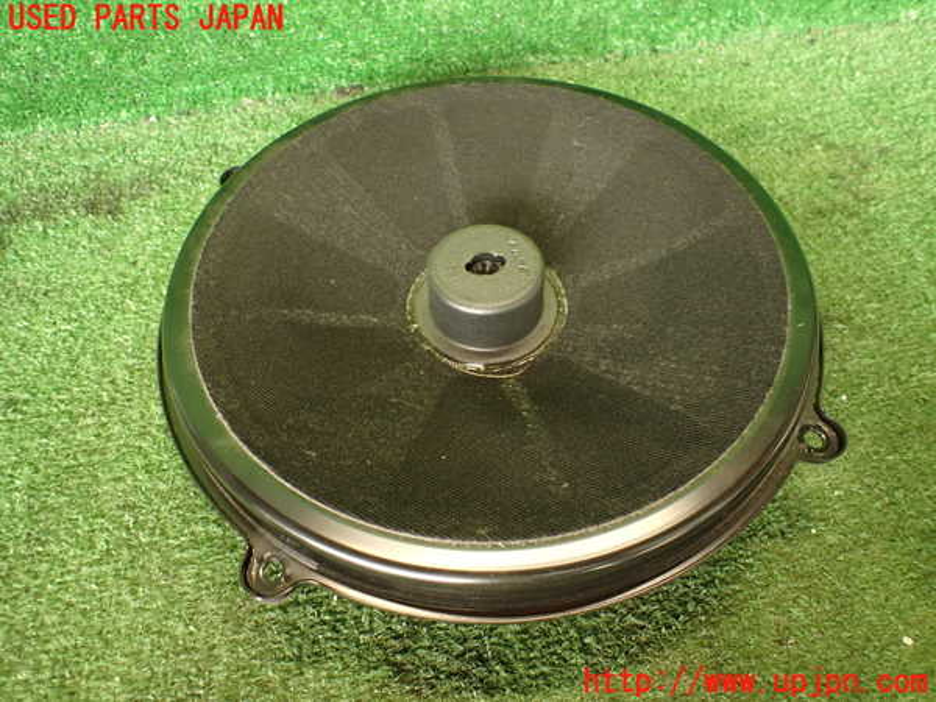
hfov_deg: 69.4
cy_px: 351
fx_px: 676
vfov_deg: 54.9
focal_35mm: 25
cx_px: 468
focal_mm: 4.5
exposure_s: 1/30
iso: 250
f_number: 2
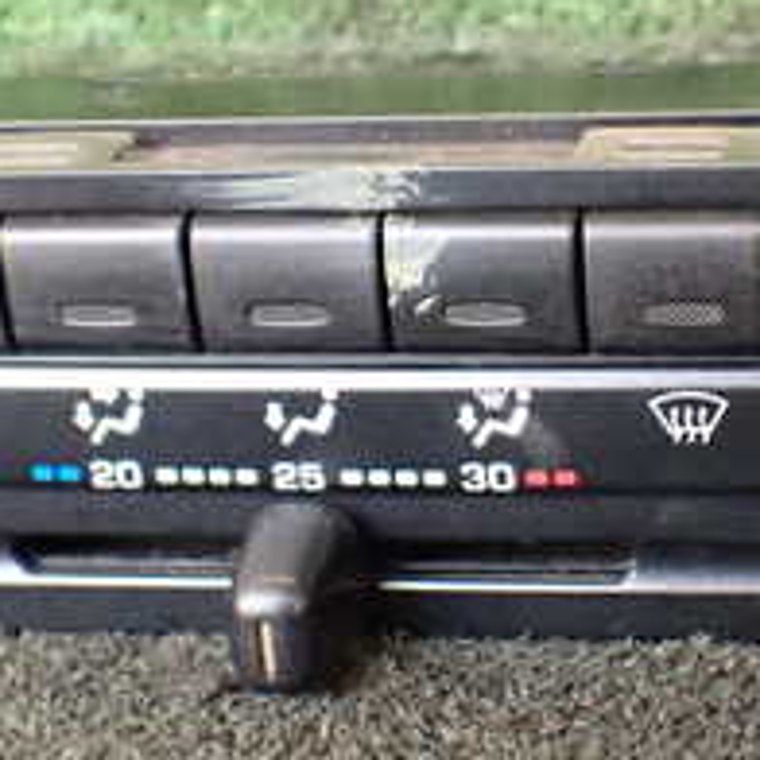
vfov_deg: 21.4
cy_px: 299
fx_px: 2012
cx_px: 651
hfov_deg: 21.0
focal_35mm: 81
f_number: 2.3
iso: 800
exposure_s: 1/125
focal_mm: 5.4
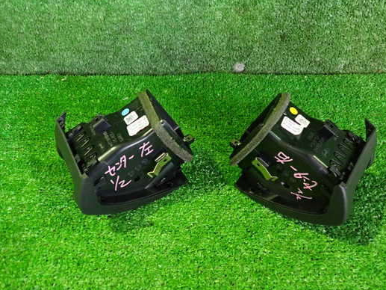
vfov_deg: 48.2
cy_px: 149
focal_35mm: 29
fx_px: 323
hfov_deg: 61.6
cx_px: 200
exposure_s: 1/20
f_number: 2
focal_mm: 4.5
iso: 800
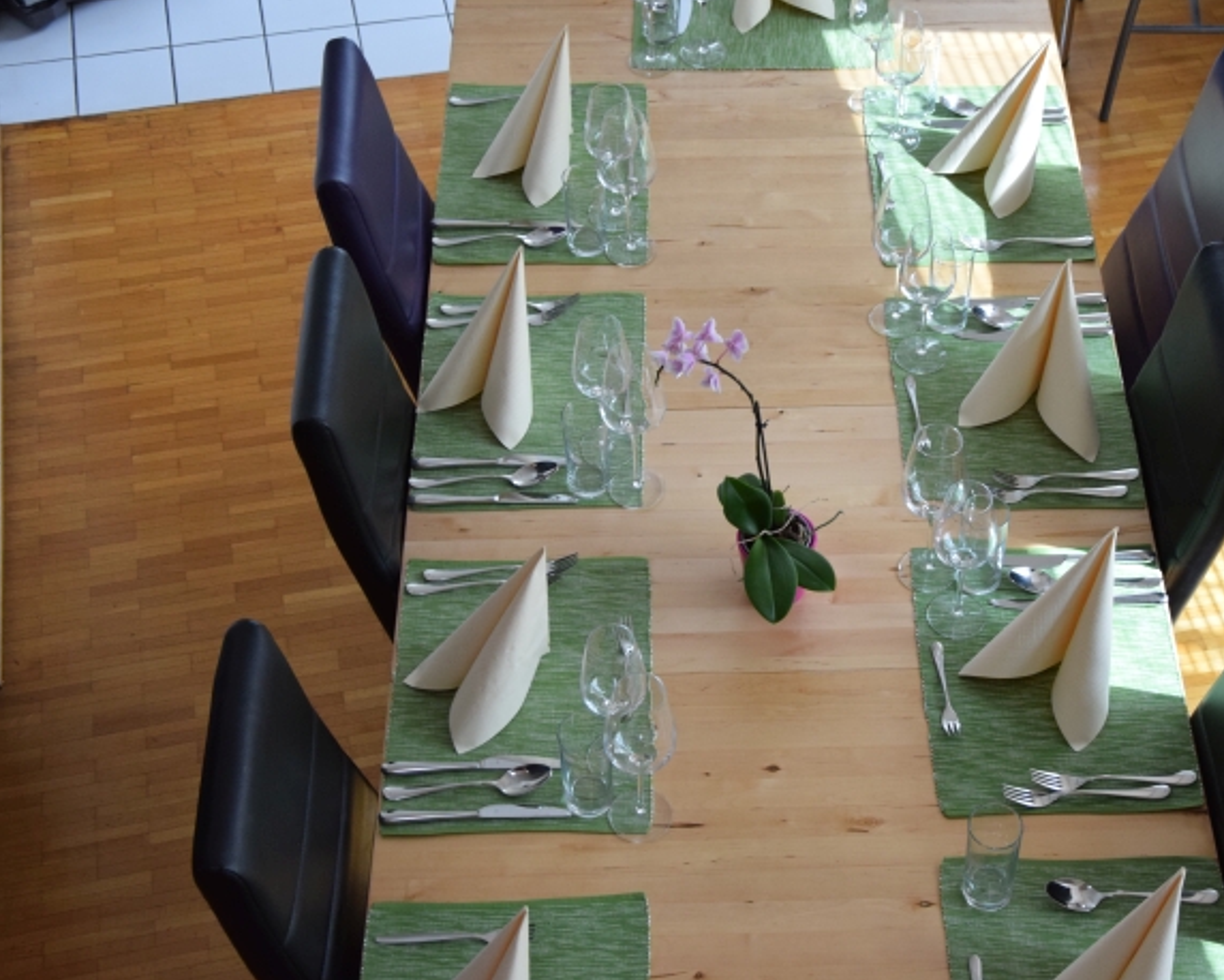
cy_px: 455
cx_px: 758
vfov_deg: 24.2
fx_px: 2283
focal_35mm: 63
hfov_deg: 29.9
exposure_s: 1/125
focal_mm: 32
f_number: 4.2
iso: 900
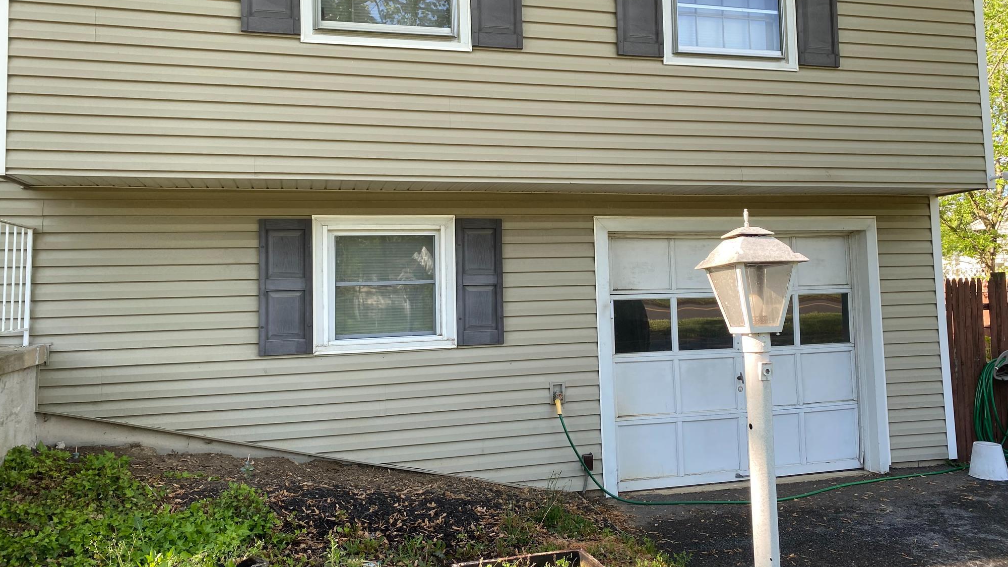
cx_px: 513
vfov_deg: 40.1
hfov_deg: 66.1
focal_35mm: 29
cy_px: 243
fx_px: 775
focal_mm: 4.25
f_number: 1.8
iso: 32
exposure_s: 1/231
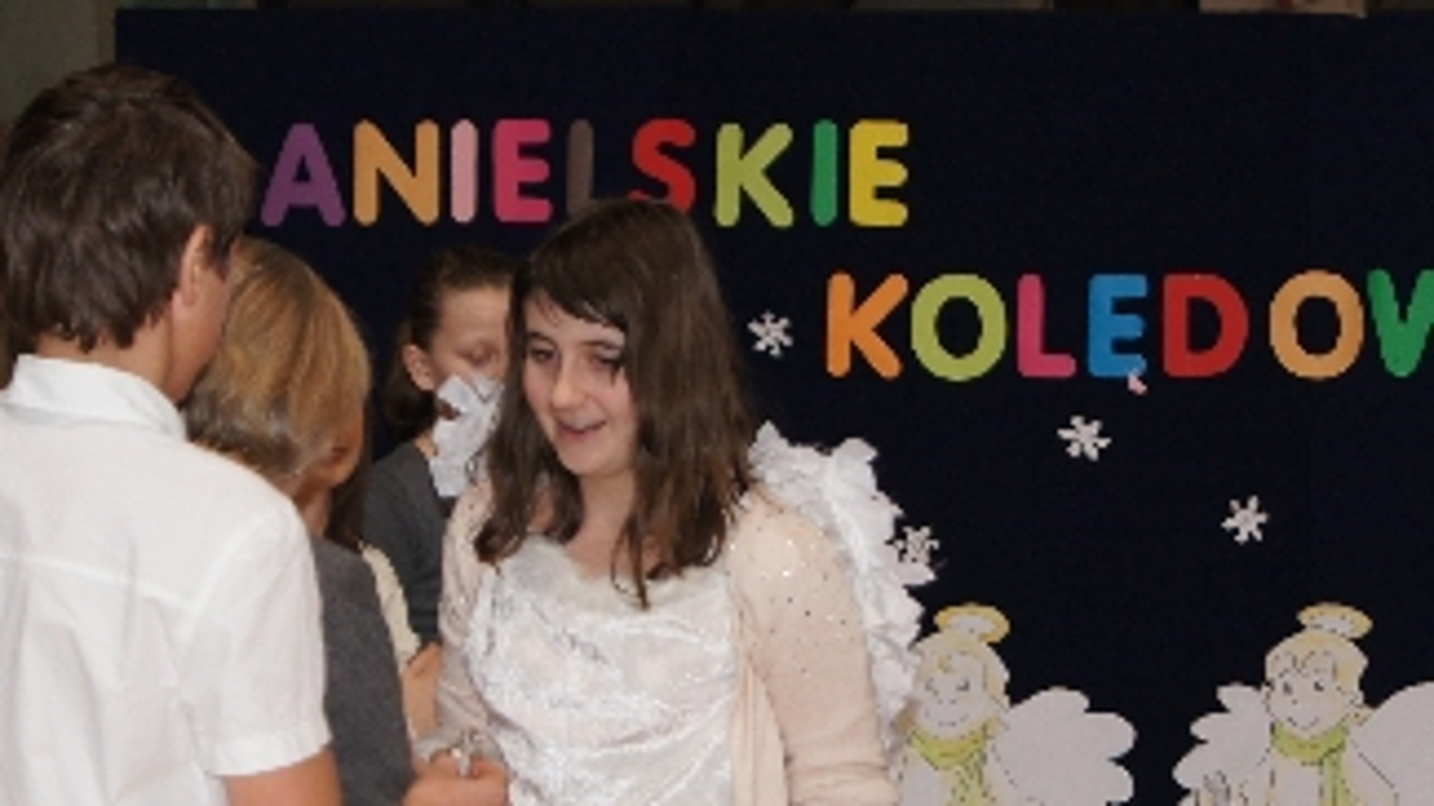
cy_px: 596
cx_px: 859
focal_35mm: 160
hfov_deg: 13.4
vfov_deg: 7.6
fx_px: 6081
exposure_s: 1/100
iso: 800
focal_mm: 55
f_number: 5.6
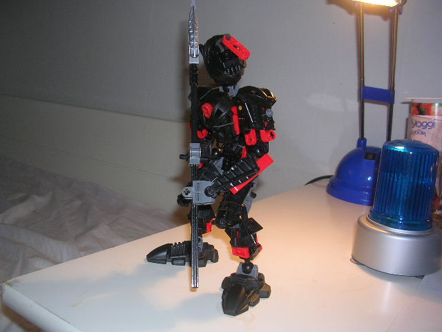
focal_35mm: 38
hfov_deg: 49.0
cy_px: 166
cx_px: 221
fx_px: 485
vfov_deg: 37.7
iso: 50
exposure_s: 1/60.1
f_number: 2.8
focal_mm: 5.8
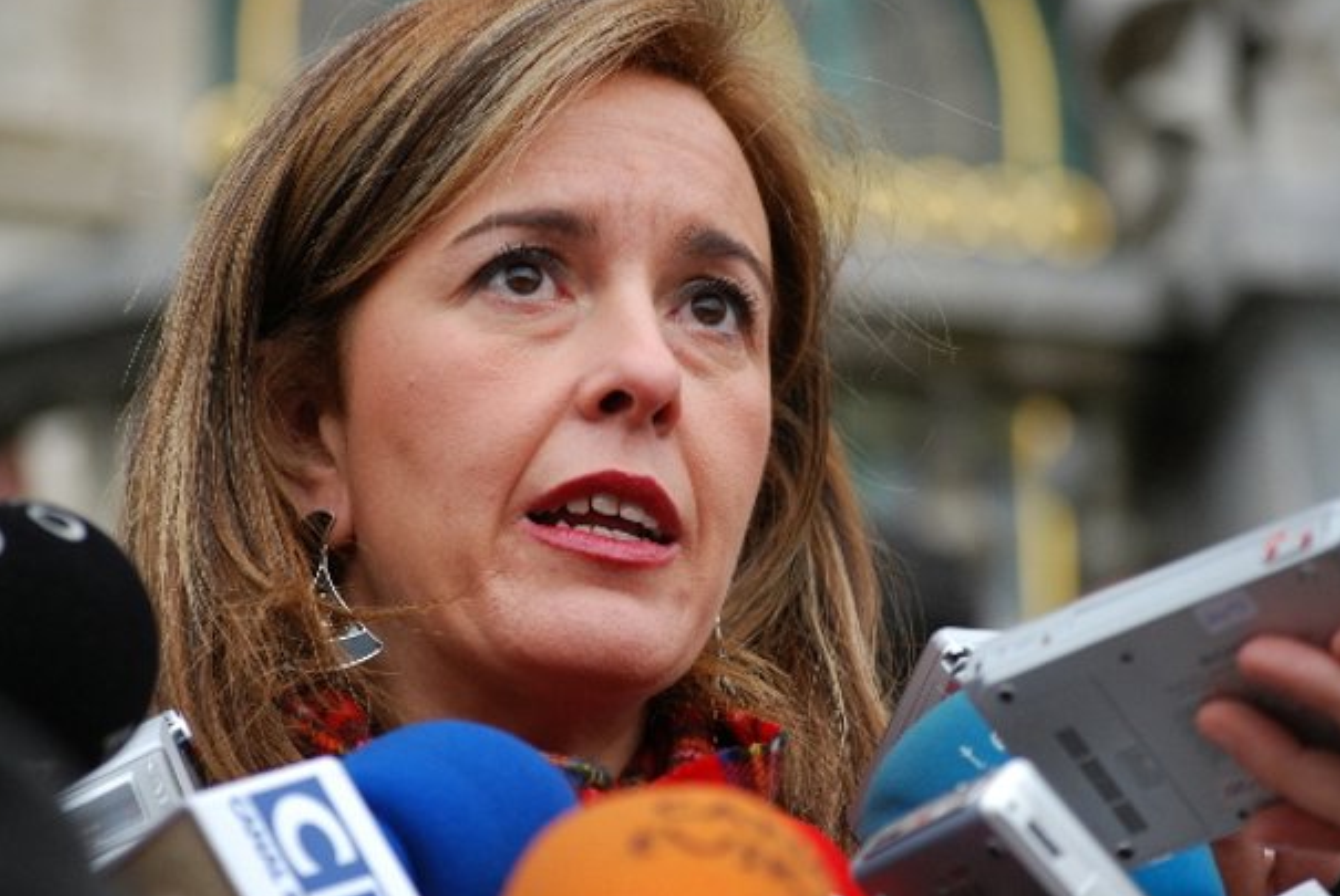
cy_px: 487
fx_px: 6373
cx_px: 605
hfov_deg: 12.0
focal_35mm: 171
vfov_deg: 8.1
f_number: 4.5
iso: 220
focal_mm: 100
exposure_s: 1/125
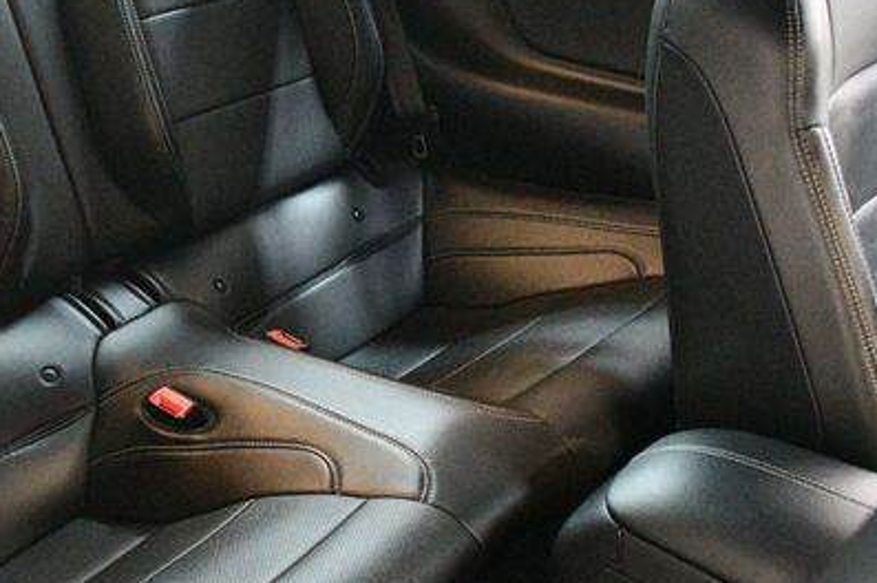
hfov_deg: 34.0
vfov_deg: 23.3
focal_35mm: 58
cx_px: 243
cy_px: 303
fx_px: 1412
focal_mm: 24
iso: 11400
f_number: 3.8
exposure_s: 1/60
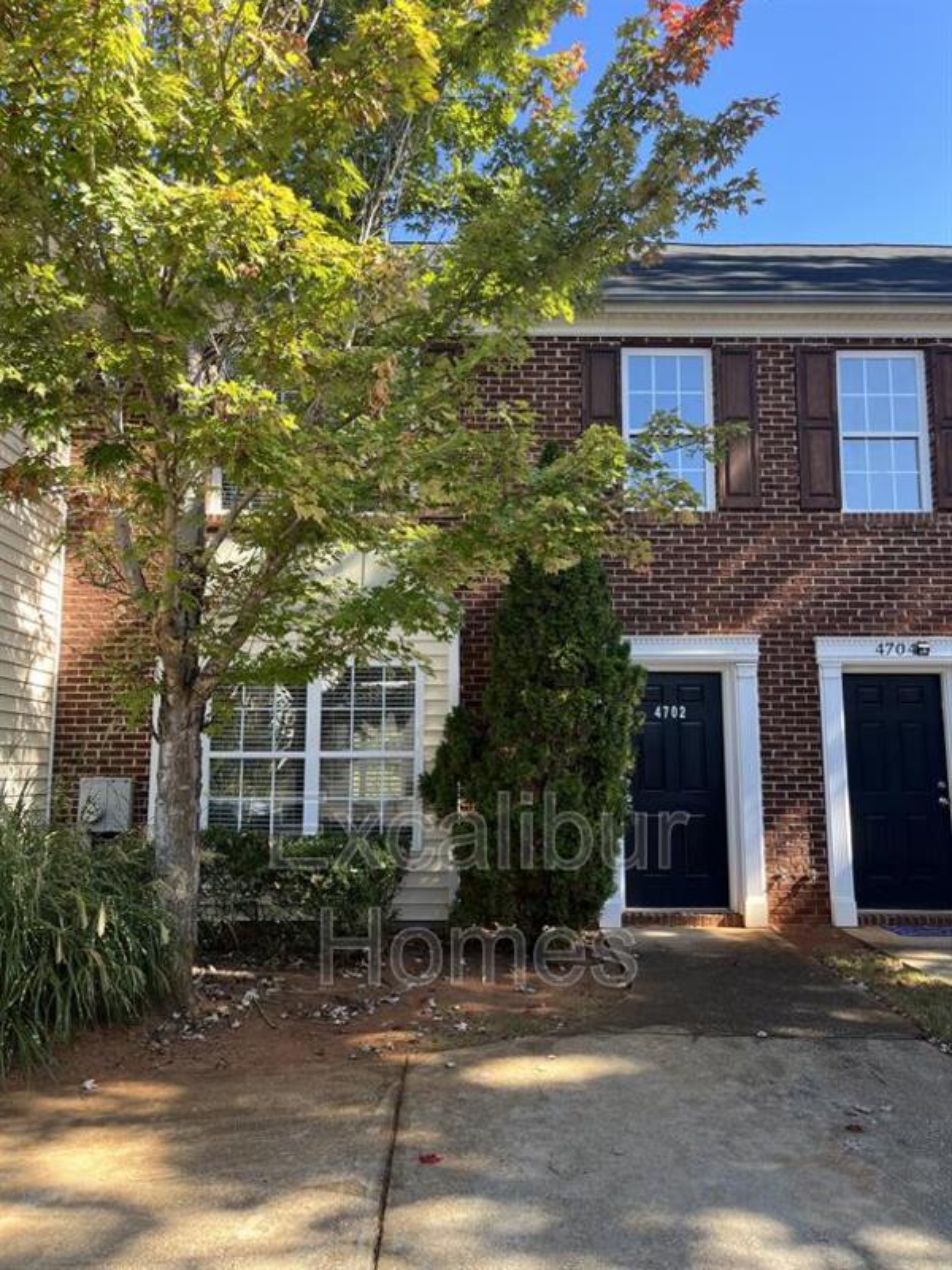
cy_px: 635
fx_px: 953
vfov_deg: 67.3
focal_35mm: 26
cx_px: 476
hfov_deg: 53.1
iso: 50
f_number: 1.6
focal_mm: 5.1
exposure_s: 1/404
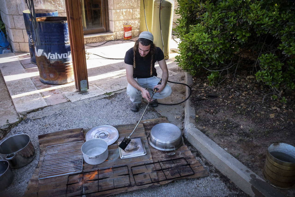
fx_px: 238
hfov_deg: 63.7
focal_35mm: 29
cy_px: 98
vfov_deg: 45.0
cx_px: 148
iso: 1250
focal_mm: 19
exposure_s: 1/500
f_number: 4
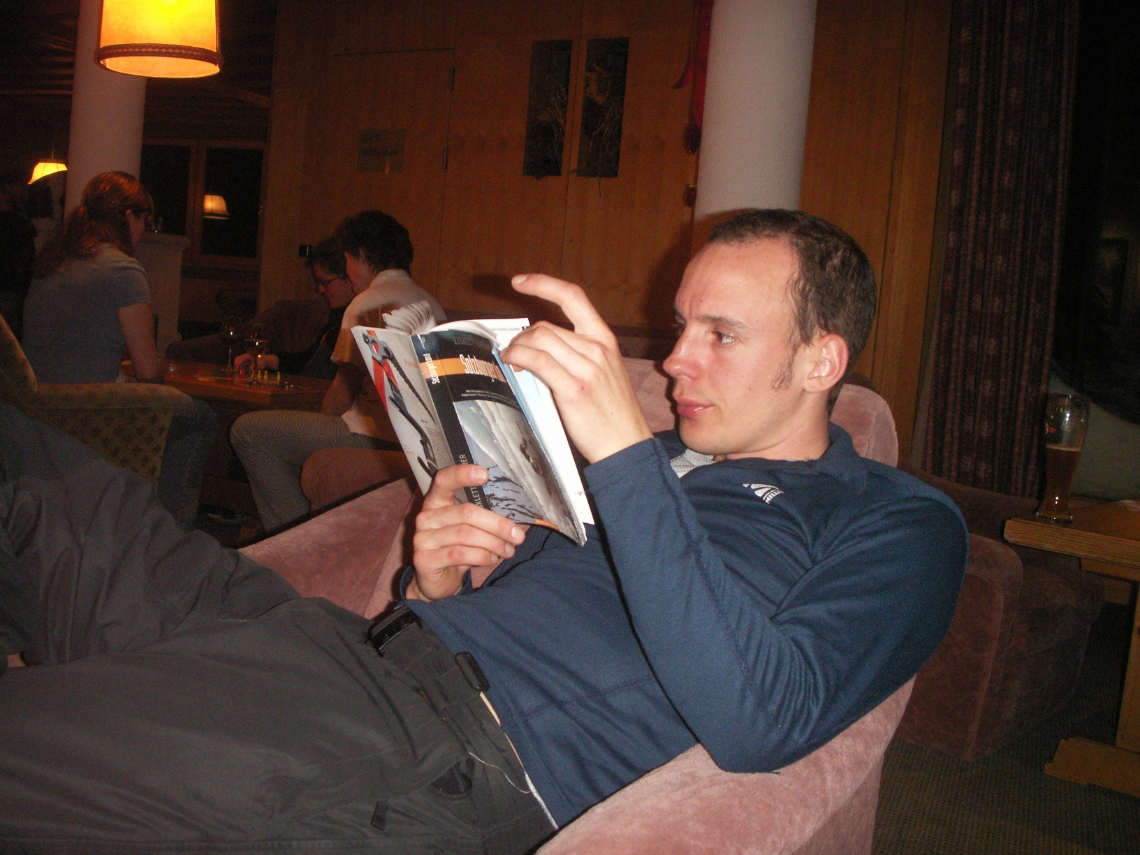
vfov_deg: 38.7
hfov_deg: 50.1
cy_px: 428
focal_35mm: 37
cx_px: 570
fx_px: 1219
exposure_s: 1/40
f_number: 3.5
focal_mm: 7.7
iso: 160
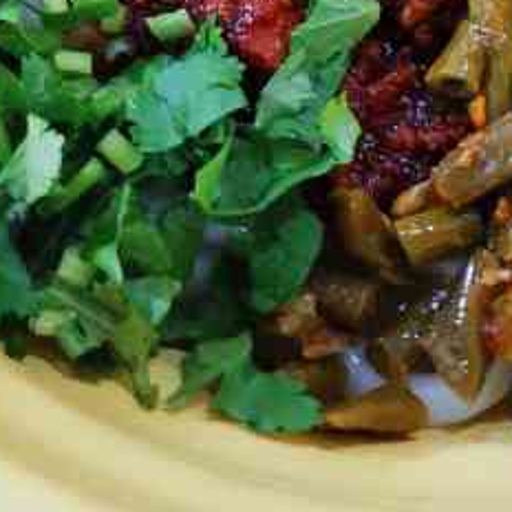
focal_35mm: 96
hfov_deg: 17.7
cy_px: -151
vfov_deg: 17.1
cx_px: 499
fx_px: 1606
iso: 500
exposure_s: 1/50
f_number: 1.8
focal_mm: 4.75
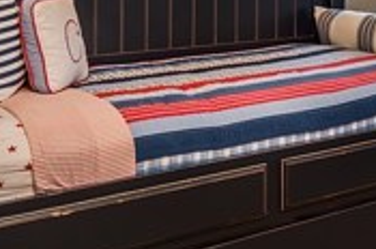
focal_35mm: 66
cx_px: 303
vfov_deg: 19.0
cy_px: -76
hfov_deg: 29.8
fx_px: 688
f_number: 14
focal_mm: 12
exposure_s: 1/2
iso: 200
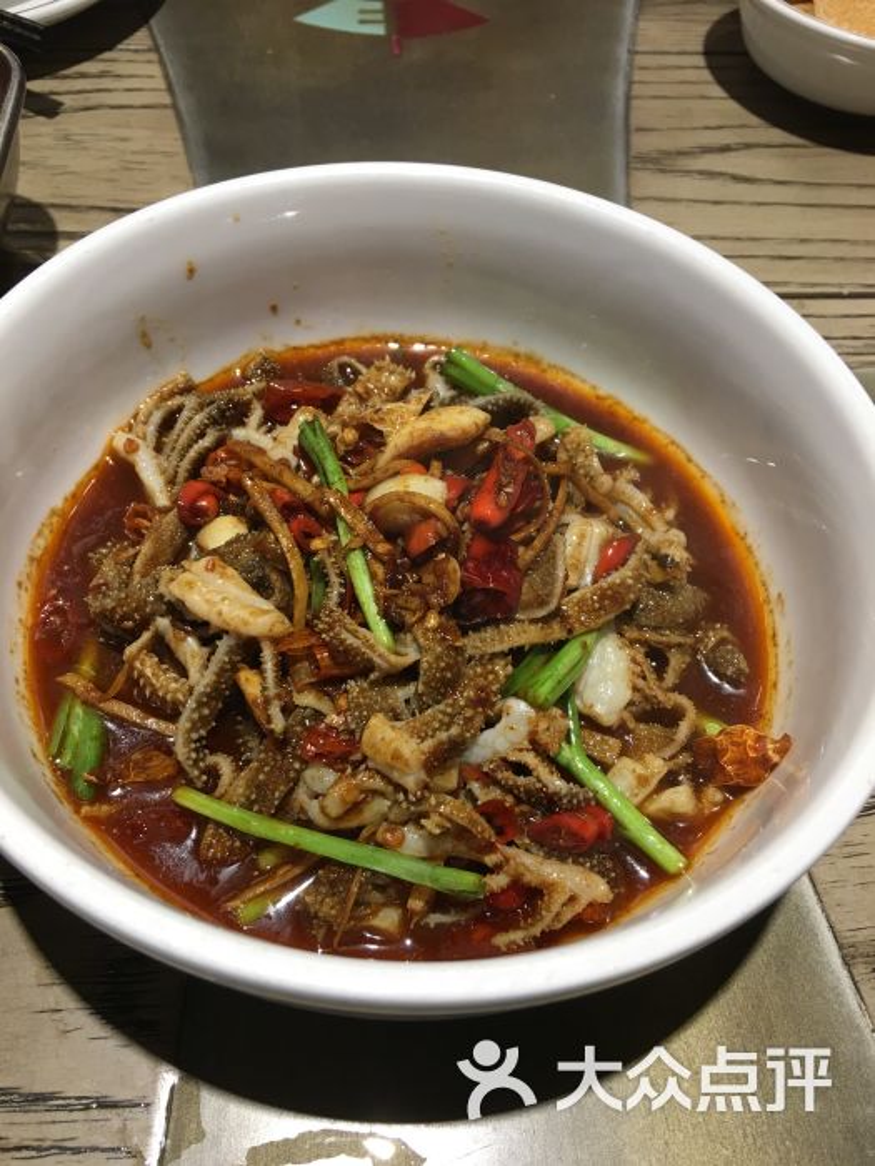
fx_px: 977
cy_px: 583
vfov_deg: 61.7
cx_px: 438
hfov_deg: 48.2
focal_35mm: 29
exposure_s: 1/33
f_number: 2.2
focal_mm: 4.15
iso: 25
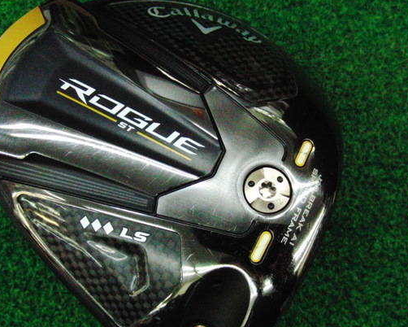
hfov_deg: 40.3
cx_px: 185
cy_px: 165
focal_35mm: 46
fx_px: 556
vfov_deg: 32.8
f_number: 3.6
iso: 3200
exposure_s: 1/500
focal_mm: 6.42
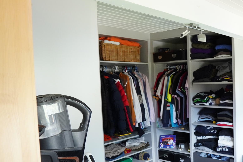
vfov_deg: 37.8
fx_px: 236
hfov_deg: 49.4
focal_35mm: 35
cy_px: 91
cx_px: 212
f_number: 2.8
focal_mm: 10.6
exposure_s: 1/30
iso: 500
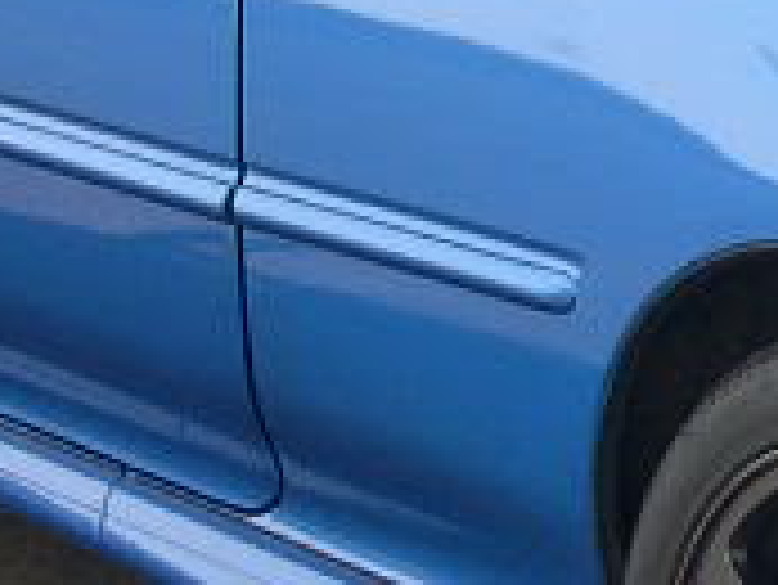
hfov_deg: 8.6
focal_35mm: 225
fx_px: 5060
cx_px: 1106
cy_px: 261
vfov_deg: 6.6
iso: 100
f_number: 2.8
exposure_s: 1/529
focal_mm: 8
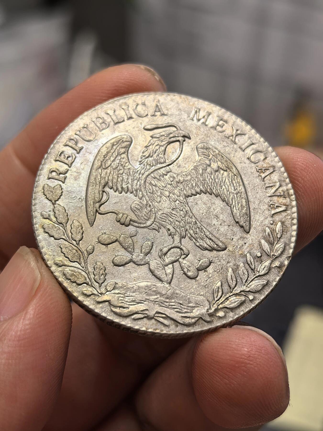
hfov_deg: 27.0
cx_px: 162
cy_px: 216
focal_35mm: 54
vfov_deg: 35.5
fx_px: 672
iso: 200
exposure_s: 1/100
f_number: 2
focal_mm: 6.98
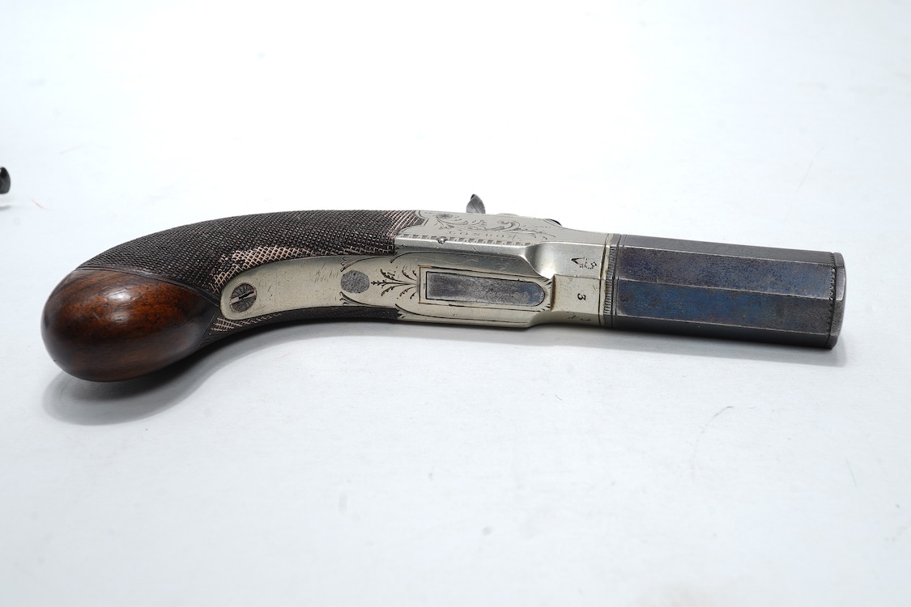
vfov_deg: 29.9
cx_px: 456
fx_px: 1139
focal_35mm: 45
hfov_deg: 43.6
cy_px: 304
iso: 64
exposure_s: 1/100
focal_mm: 30
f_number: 22
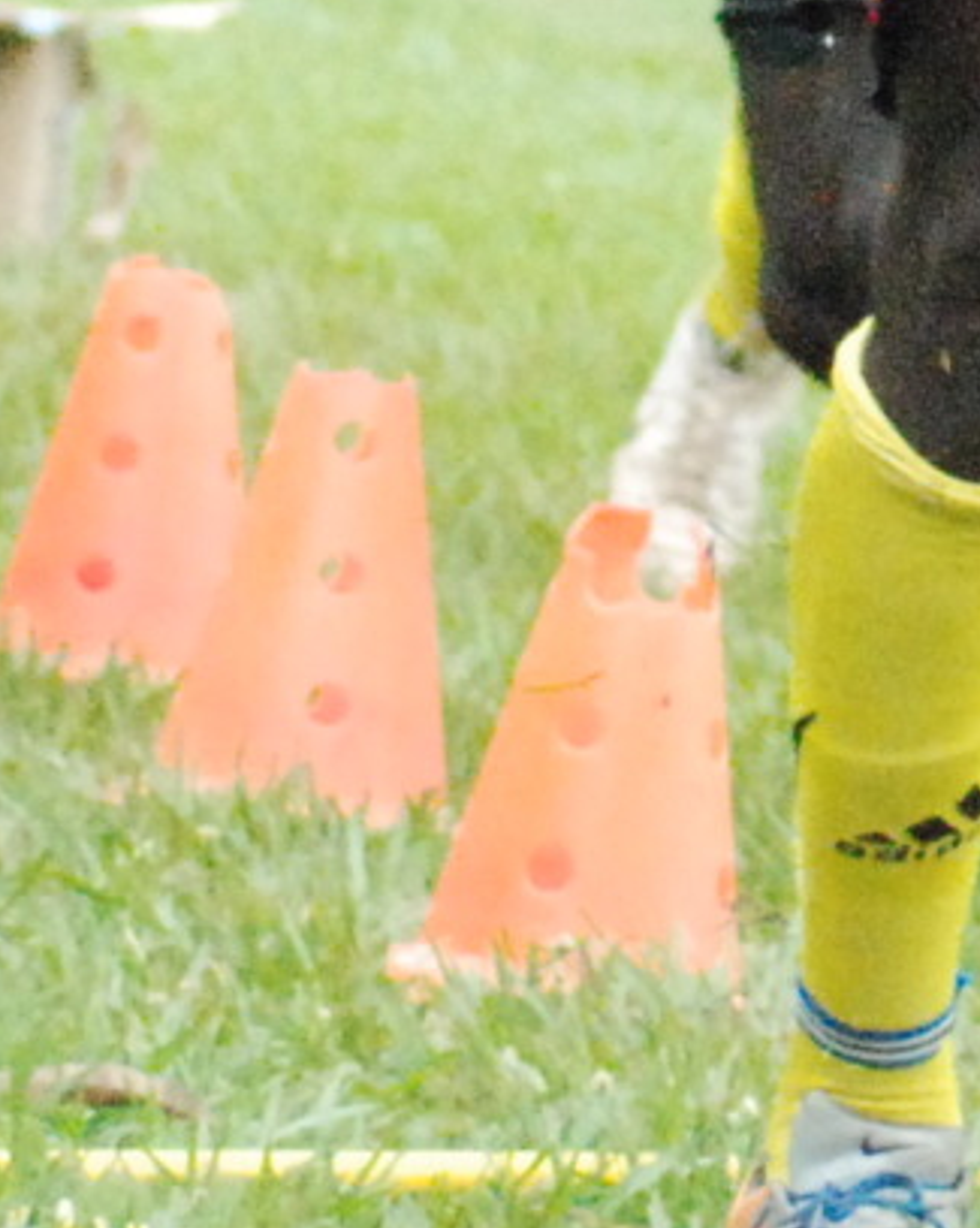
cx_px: 2210
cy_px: -356
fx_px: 22540
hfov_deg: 2.5
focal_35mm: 621
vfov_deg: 3.1
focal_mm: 70
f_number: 4.5
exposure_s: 1/3200
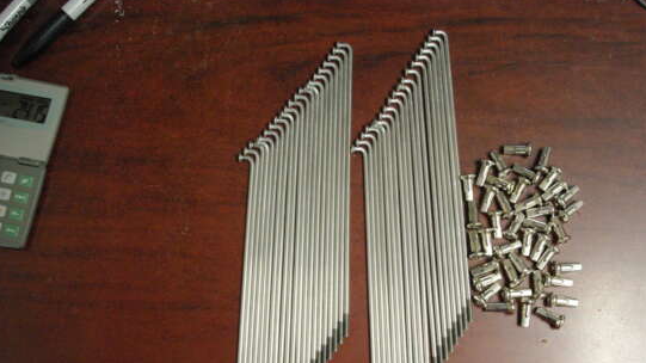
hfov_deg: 55.2
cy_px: 233
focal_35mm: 36
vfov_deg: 32.6
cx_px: 349
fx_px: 617
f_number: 4.5
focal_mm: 21.25
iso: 1600
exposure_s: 1/20
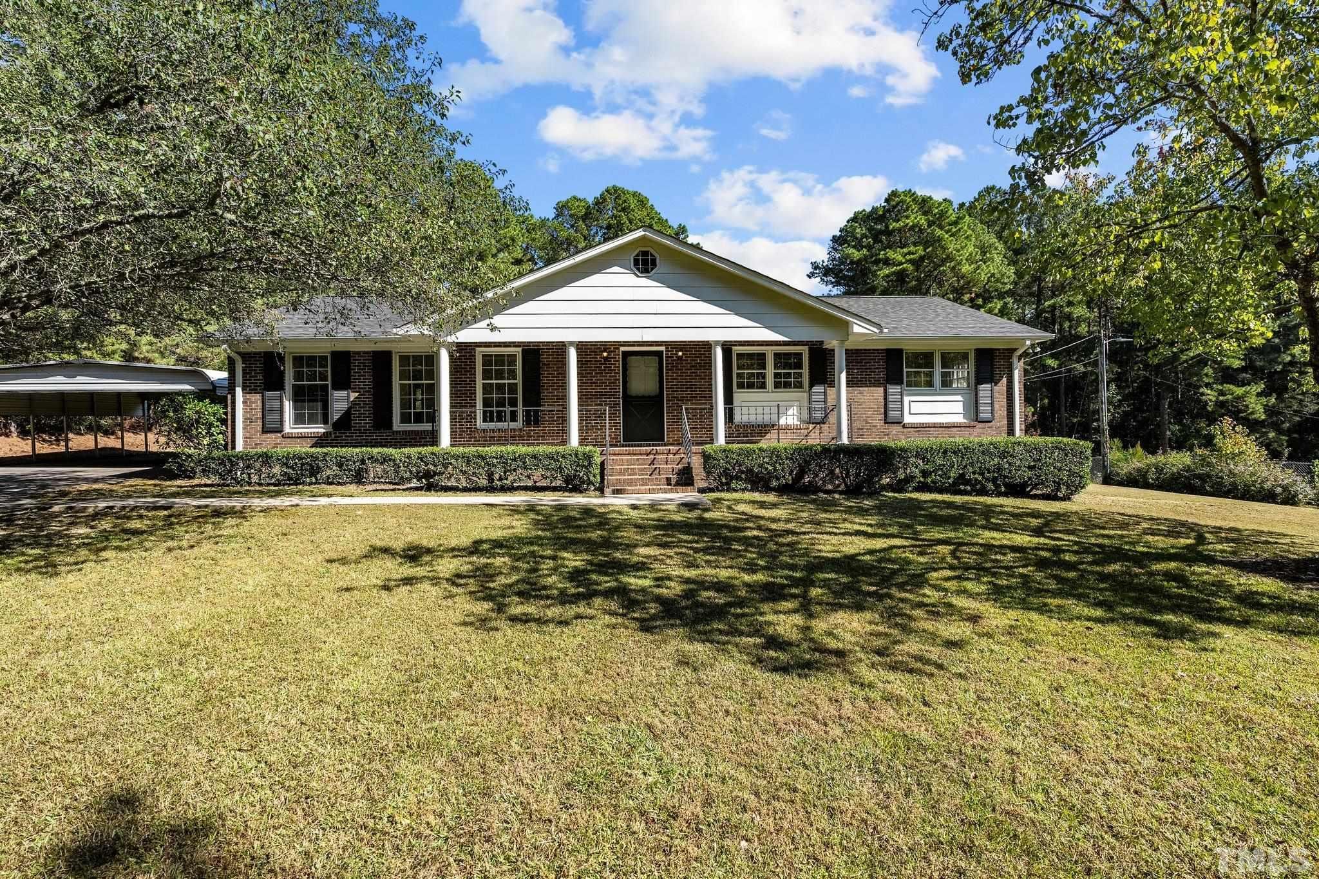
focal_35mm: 16
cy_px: 440
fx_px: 586
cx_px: 660
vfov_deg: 73.7
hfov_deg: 96.7
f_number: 6.3
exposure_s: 1/800
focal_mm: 16
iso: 400
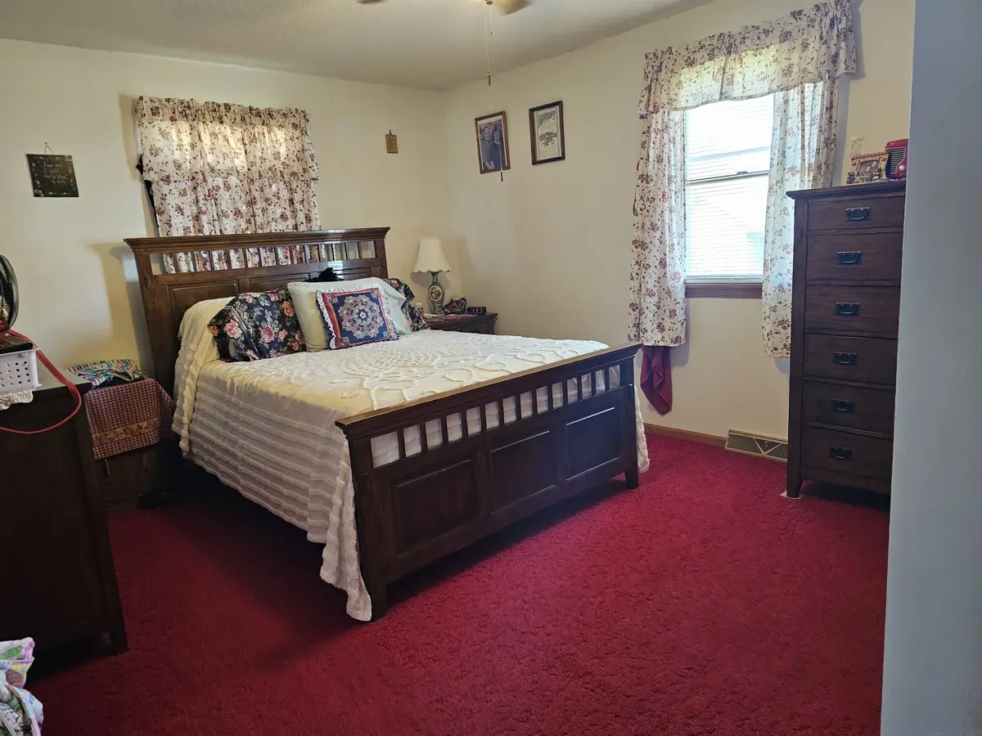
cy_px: 368
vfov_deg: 58.9
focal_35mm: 23
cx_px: 491
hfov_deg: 73.9
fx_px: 652
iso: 1000
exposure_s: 1/120
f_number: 1.7
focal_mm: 6.3
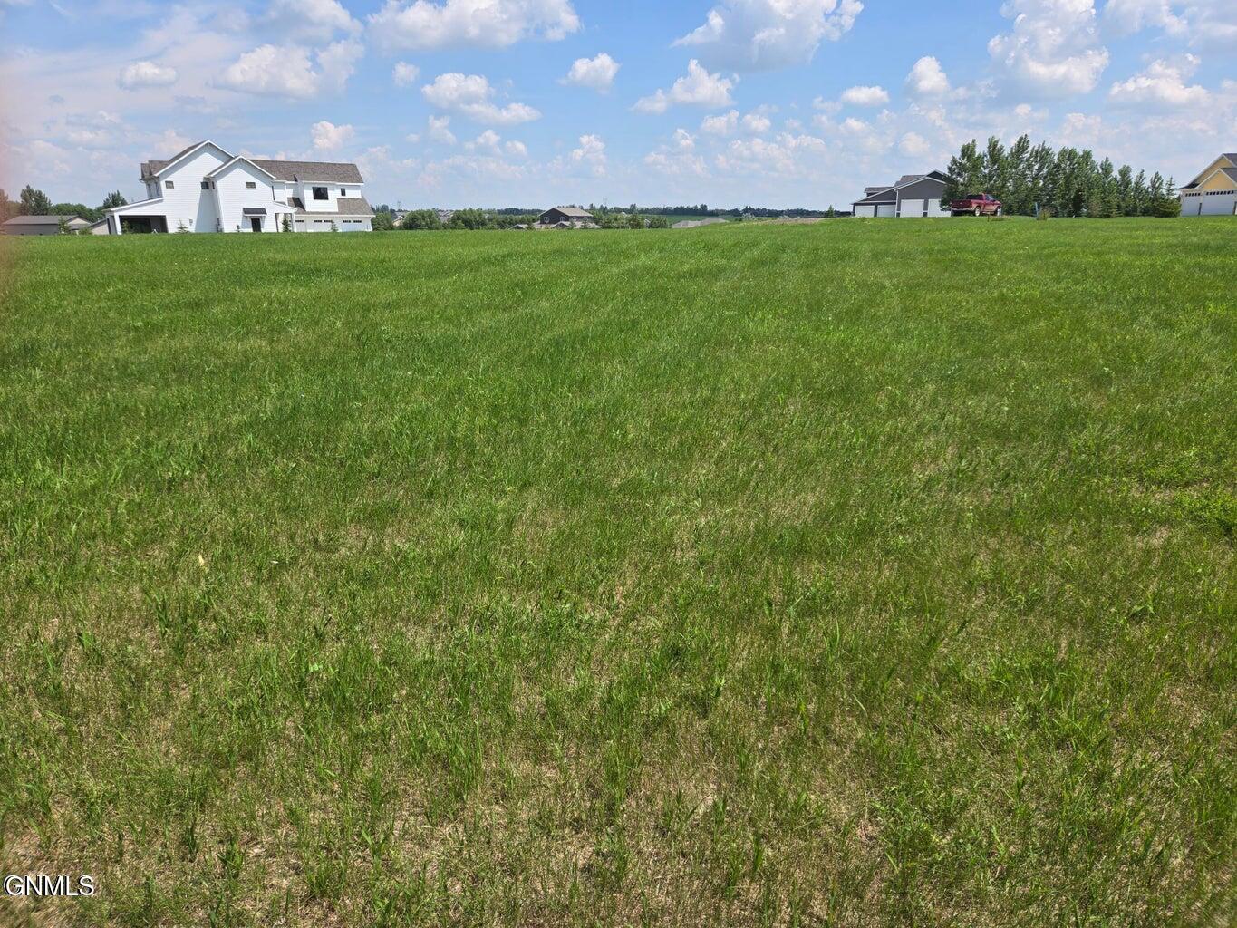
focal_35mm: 23
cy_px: 464
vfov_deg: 58.9
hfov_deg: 73.9
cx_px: 618
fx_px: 822
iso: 25
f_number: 1.8
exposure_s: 1/2169
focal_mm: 5.4
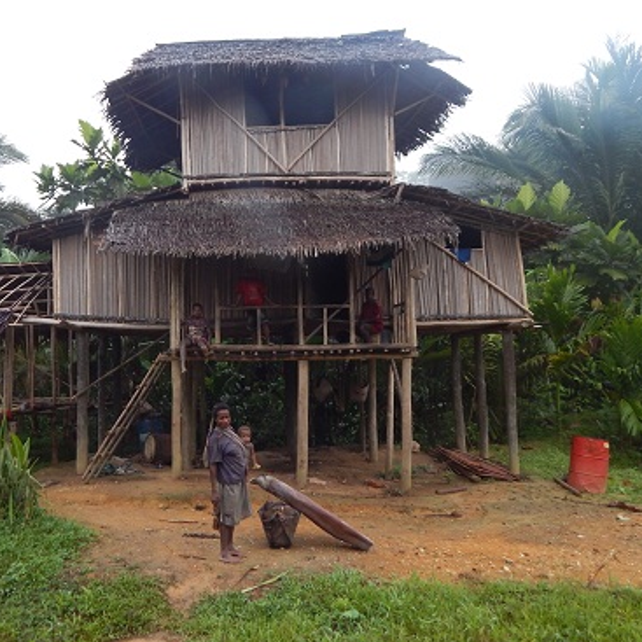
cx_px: 231
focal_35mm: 31
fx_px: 650
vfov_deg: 52.5
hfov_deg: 51.8
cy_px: 301
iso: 125
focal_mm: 4
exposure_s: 1/100
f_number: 3
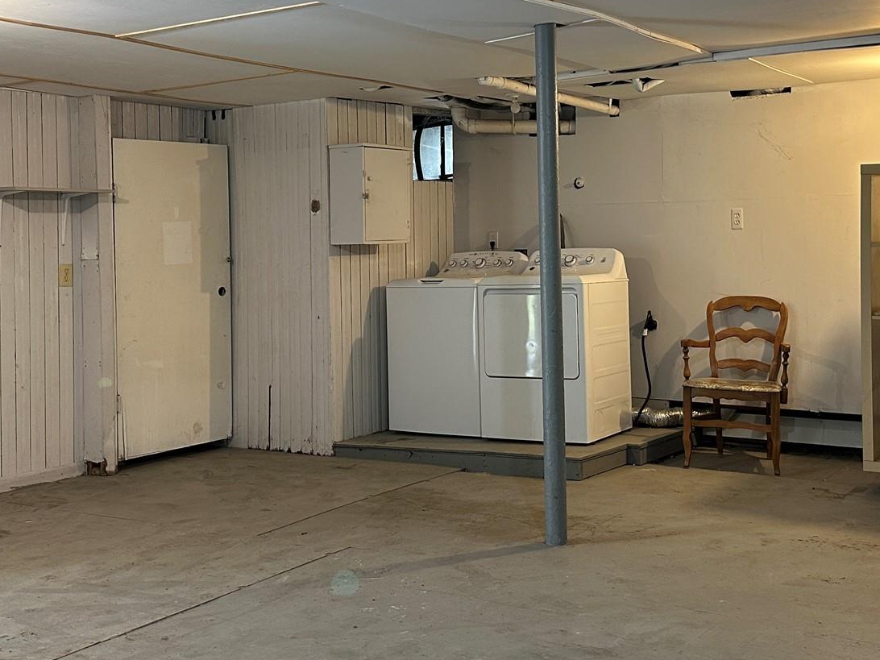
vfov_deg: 31.9
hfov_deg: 42.0
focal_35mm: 45
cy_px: 222
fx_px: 1144
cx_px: 509
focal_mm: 6.86
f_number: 1.78
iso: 250
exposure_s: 1/60
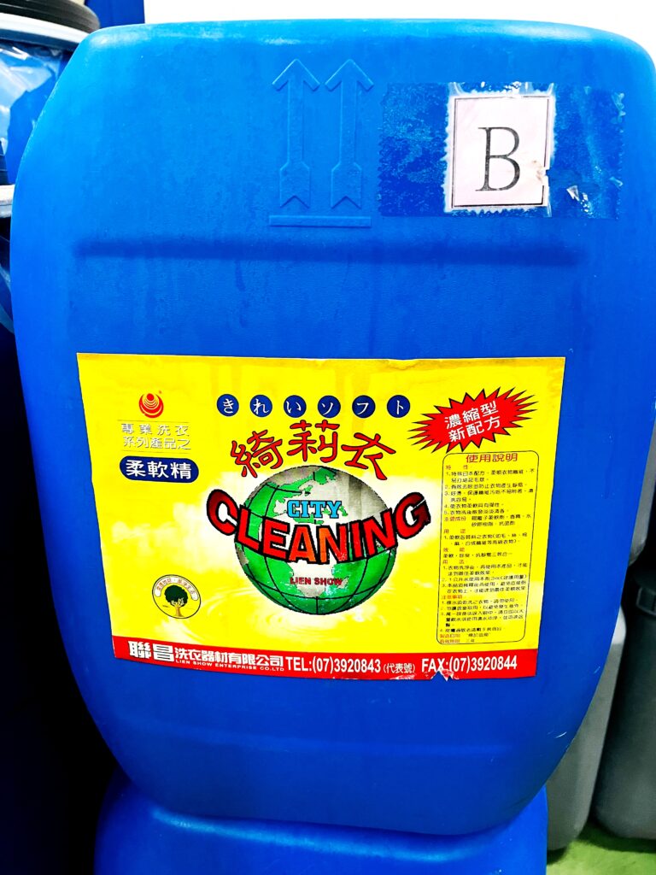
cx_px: 328
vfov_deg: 67.3
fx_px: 657
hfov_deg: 53.1
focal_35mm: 26
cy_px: 438
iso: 400
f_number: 1.6
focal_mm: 5.1
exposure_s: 1/40
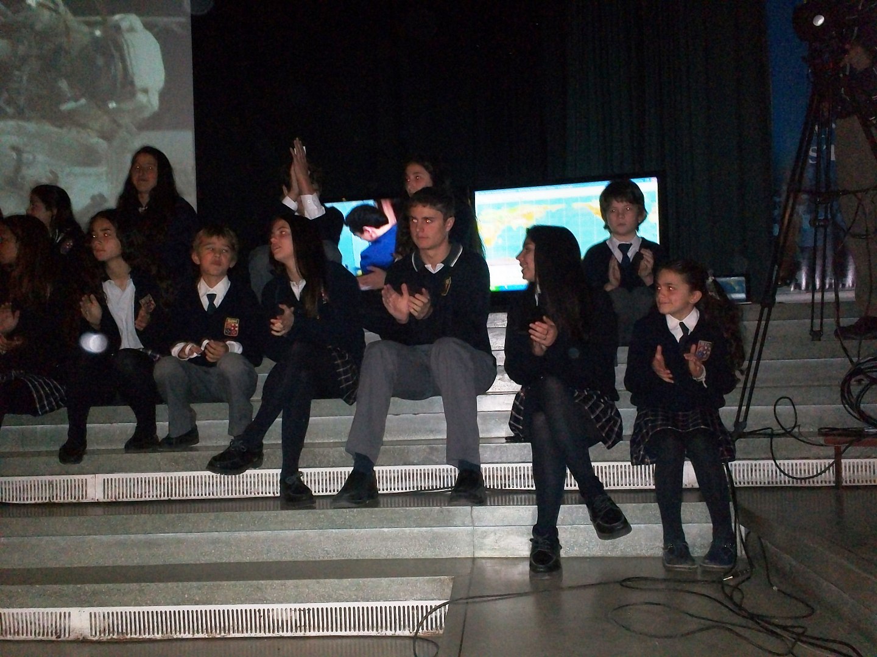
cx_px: 438
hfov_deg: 49.0
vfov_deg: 37.7
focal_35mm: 38
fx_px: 963
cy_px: 328
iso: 250
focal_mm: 6.3
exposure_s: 1/30
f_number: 4.5
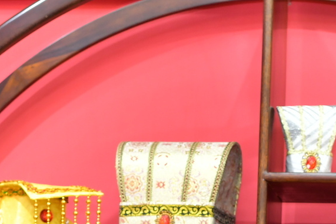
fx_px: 1372
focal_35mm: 147
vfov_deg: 8.8
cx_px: 300
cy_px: 444
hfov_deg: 13.8
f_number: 4.5
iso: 800
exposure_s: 1/200
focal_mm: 35
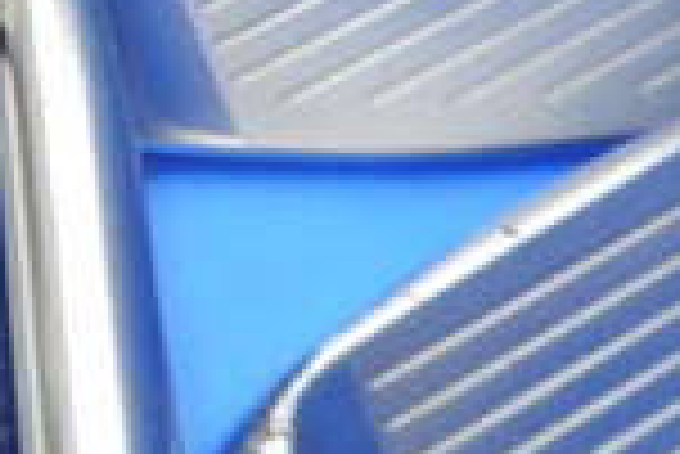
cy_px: 9
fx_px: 2080
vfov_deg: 12.3
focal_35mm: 110
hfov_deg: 17.4
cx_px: -203
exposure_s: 1/30
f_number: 3.7
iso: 110
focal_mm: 4.5
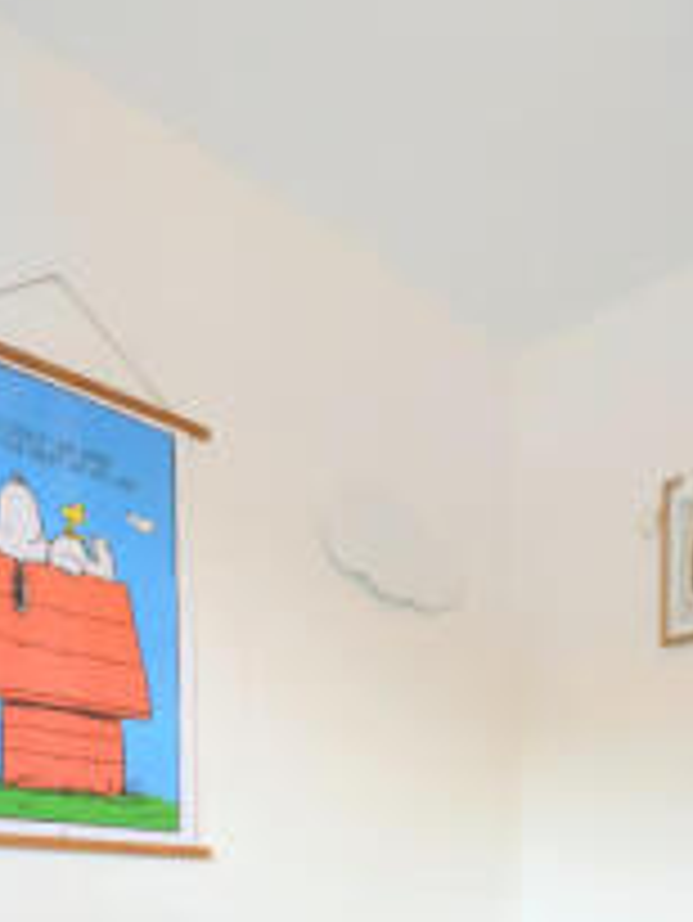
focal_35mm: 34
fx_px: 907
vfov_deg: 44.7
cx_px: 387
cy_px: 947
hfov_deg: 41.8
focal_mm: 2.23
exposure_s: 1/26.9
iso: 57
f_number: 1.95
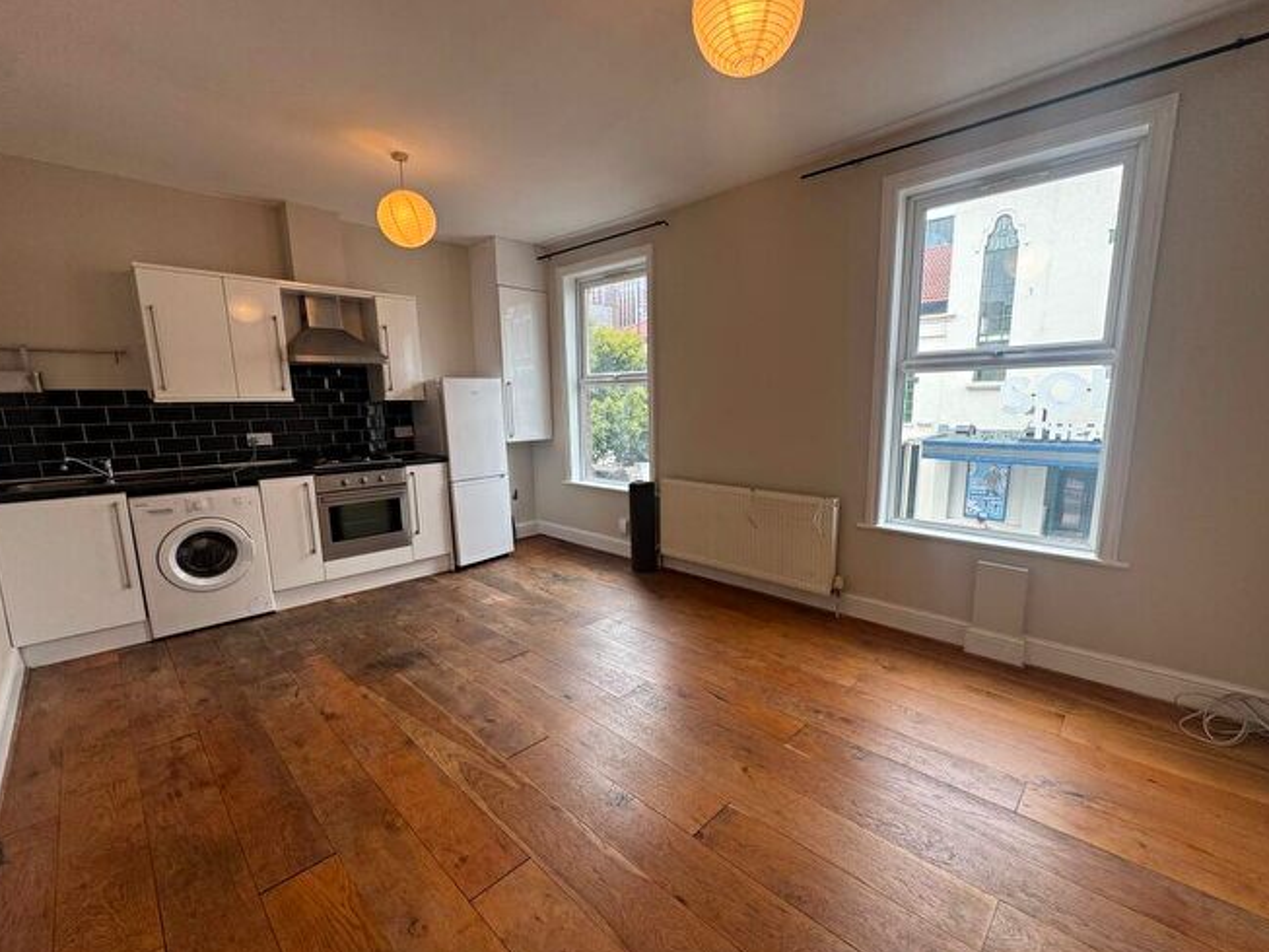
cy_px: 494
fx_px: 550
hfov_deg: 98.1
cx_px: 651
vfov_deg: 81.7
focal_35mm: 15
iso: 50
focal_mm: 2.22
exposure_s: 1/99
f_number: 2.2
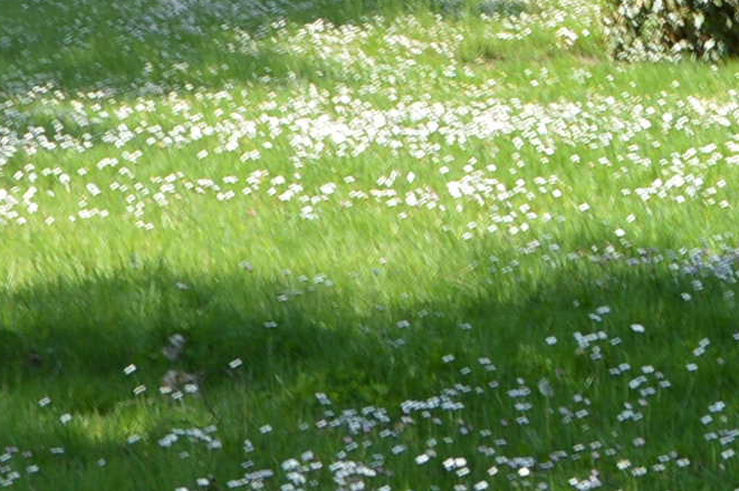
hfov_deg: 9.1
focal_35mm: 225
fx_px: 4614
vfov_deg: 6.0
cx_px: 842
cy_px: -435
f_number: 8
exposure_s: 1/125
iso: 160
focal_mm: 22
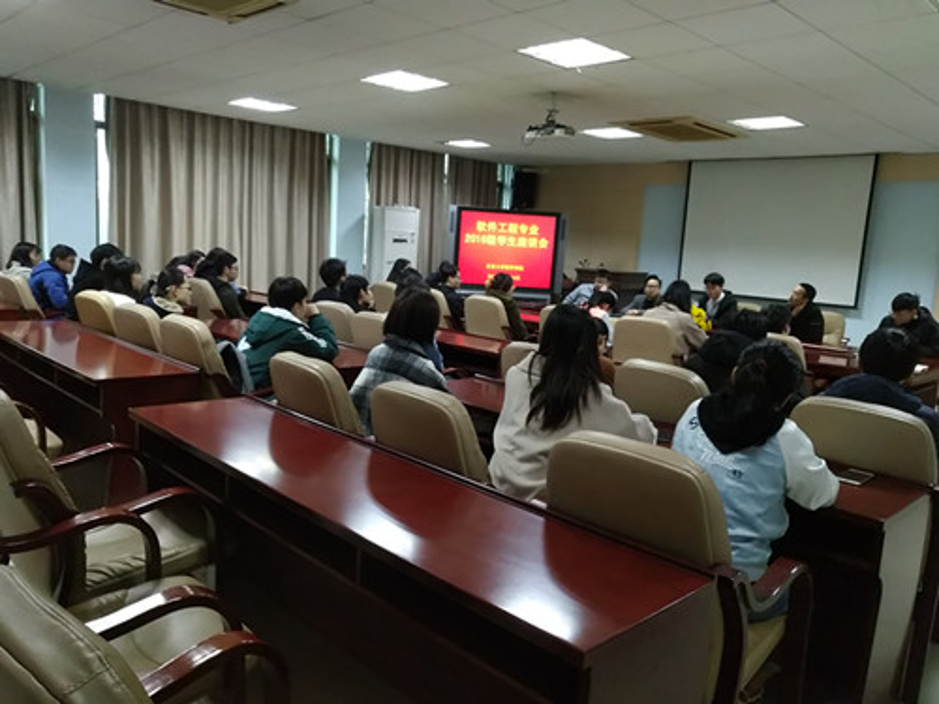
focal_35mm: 27
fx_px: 732
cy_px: 352
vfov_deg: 51.4
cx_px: 470
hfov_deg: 65.3
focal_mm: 3.66
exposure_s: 1/25
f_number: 2
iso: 800
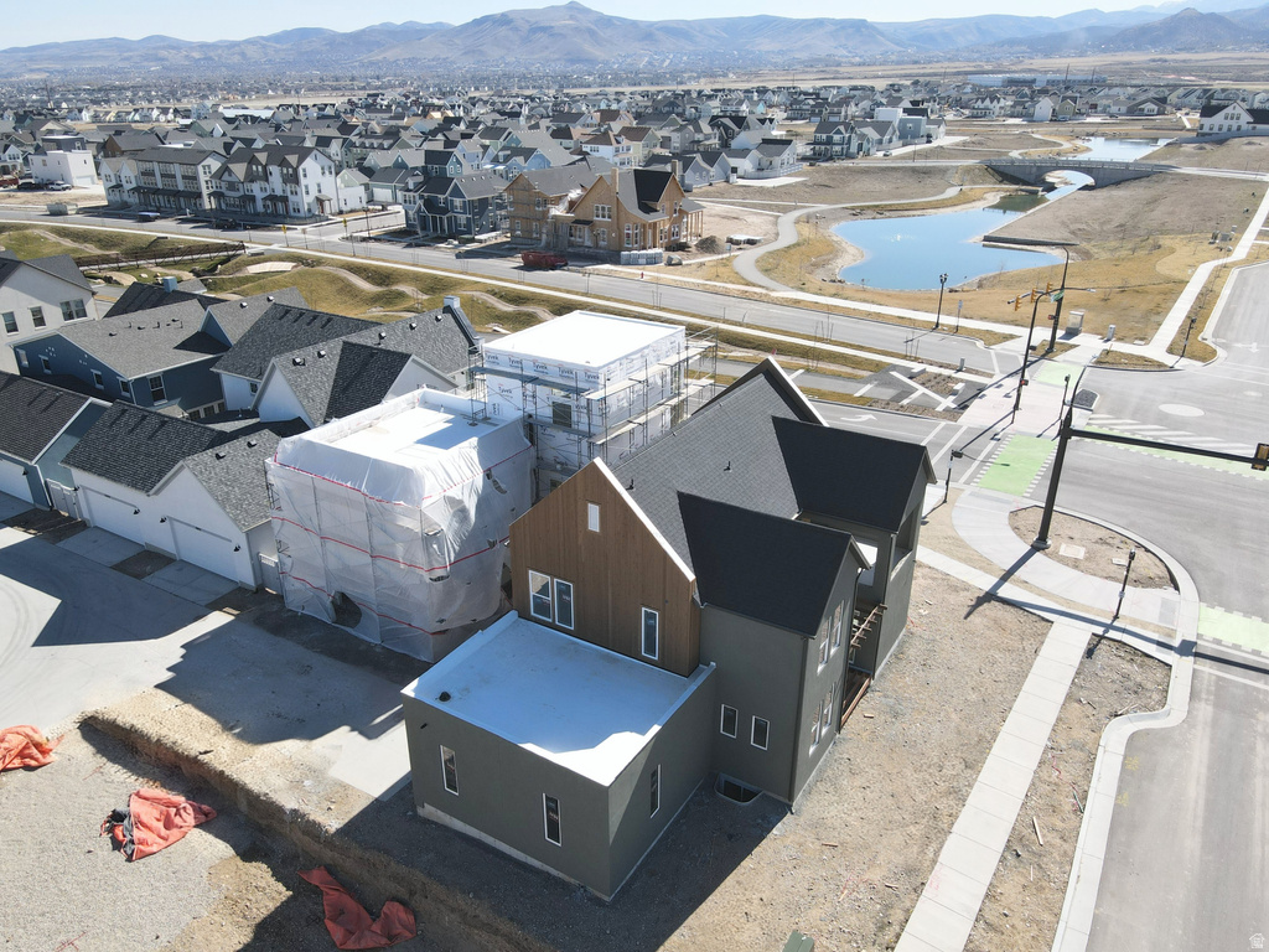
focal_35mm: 24
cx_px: 634
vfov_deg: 56.8
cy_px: 476
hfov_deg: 71.6
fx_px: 880
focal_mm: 4.5
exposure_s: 1/640
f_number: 2.8
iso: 100
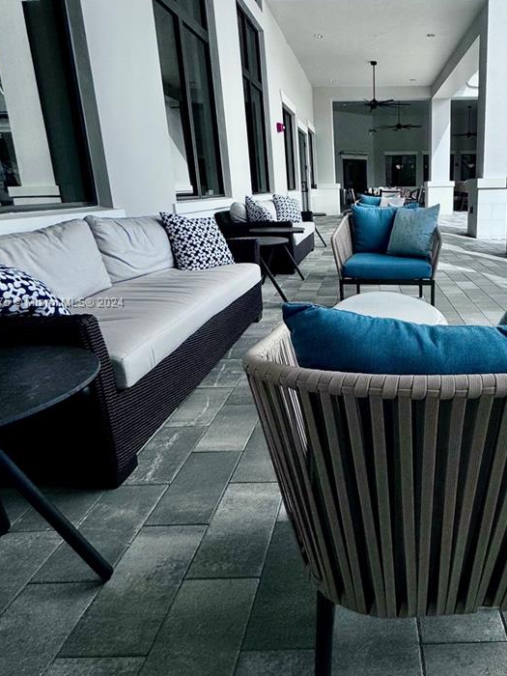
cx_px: 381
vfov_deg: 71.4
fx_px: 469
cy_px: 303
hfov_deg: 54.1
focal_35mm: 24
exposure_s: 1/2494
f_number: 2.2
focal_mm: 2.22
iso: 40
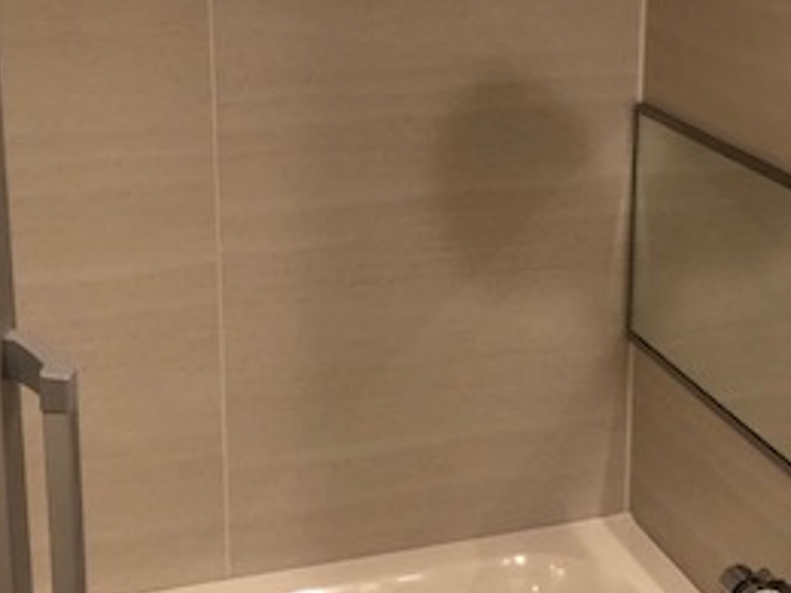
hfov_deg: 28.0
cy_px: 192
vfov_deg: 21.2
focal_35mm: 69
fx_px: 1577
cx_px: 520
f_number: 1.8
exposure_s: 1/20
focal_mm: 3.99
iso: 40
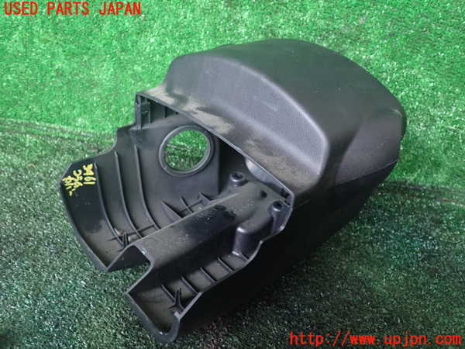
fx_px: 403
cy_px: 174
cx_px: 232
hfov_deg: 60.0
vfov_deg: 46.8
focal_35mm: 30
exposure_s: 1/20
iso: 800
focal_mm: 5.4
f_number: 2.3
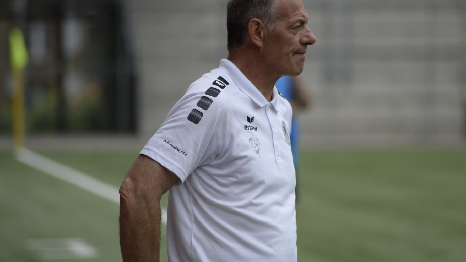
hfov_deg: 4.8
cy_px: 108
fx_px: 5585
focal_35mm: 452
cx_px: 266
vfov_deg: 2.7
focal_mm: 300
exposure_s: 1/1000
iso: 250
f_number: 5.6
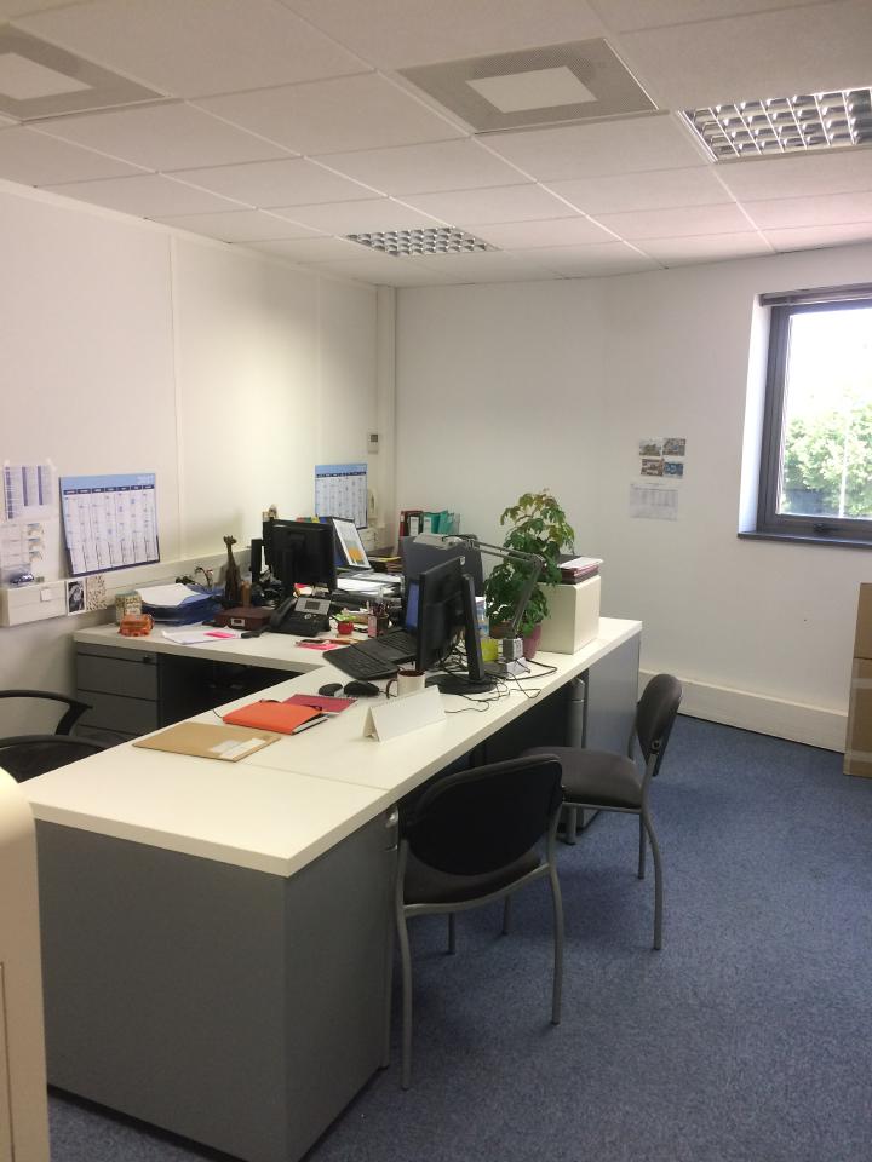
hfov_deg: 48.2
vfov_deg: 61.7
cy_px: 581
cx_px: 436
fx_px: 974
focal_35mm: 29
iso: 50
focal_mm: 4.15
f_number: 2.2
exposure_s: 1/33
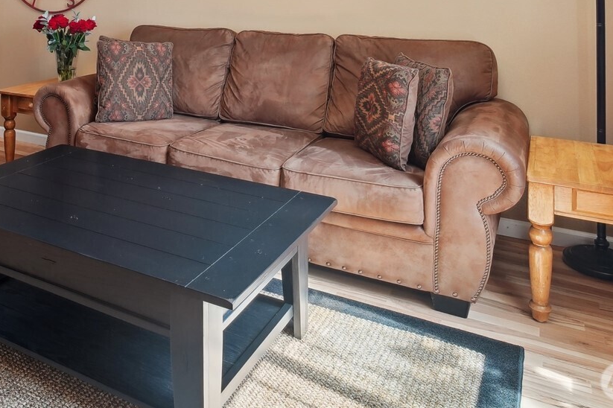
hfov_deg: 54.5
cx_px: 150
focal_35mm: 33
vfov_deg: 35.6
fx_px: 562
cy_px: -11
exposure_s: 1/25
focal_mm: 16
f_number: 8
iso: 1600
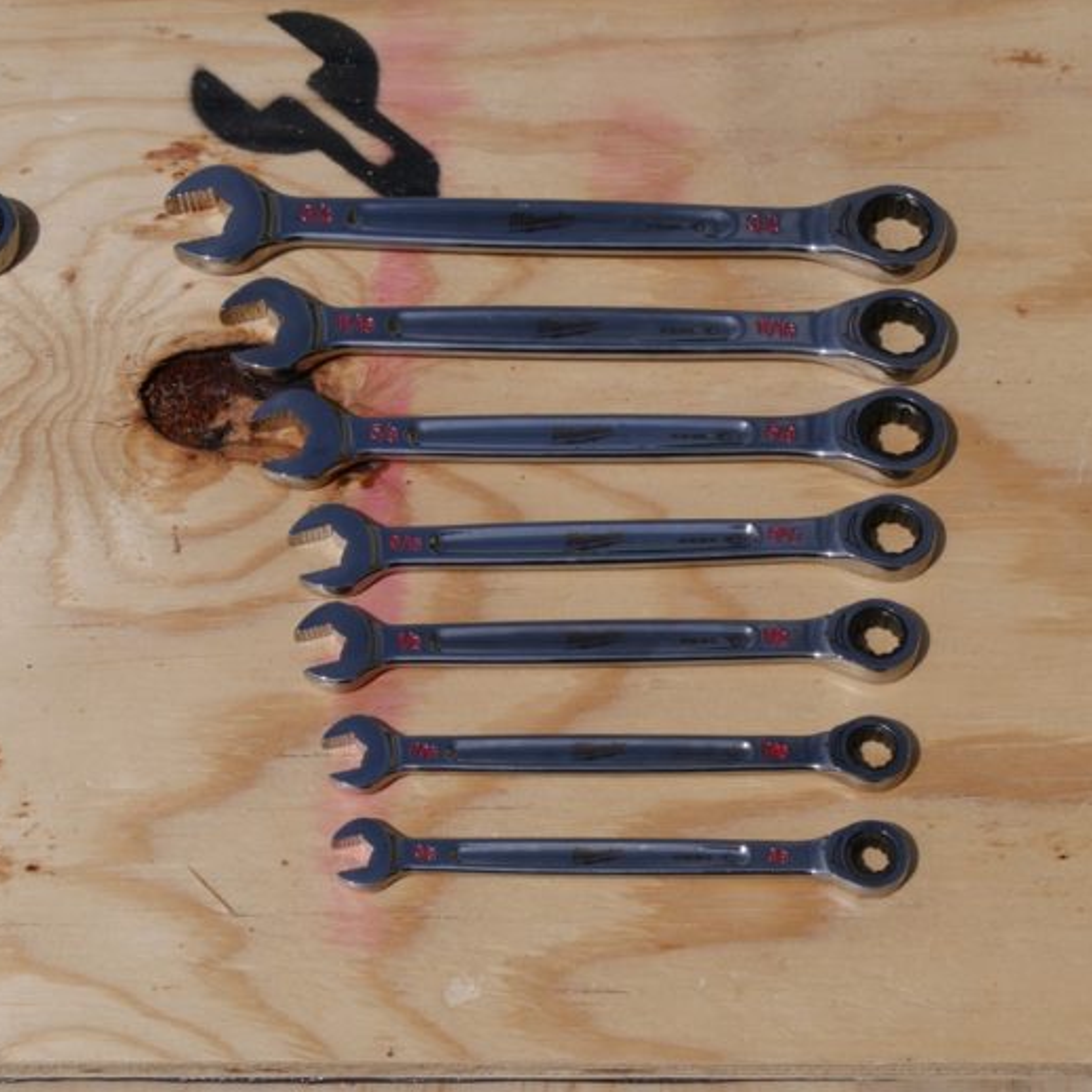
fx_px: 2712
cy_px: 546
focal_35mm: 76
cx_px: 685
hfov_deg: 22.7
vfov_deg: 22.8
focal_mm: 32
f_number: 11
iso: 200
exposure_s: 1/800
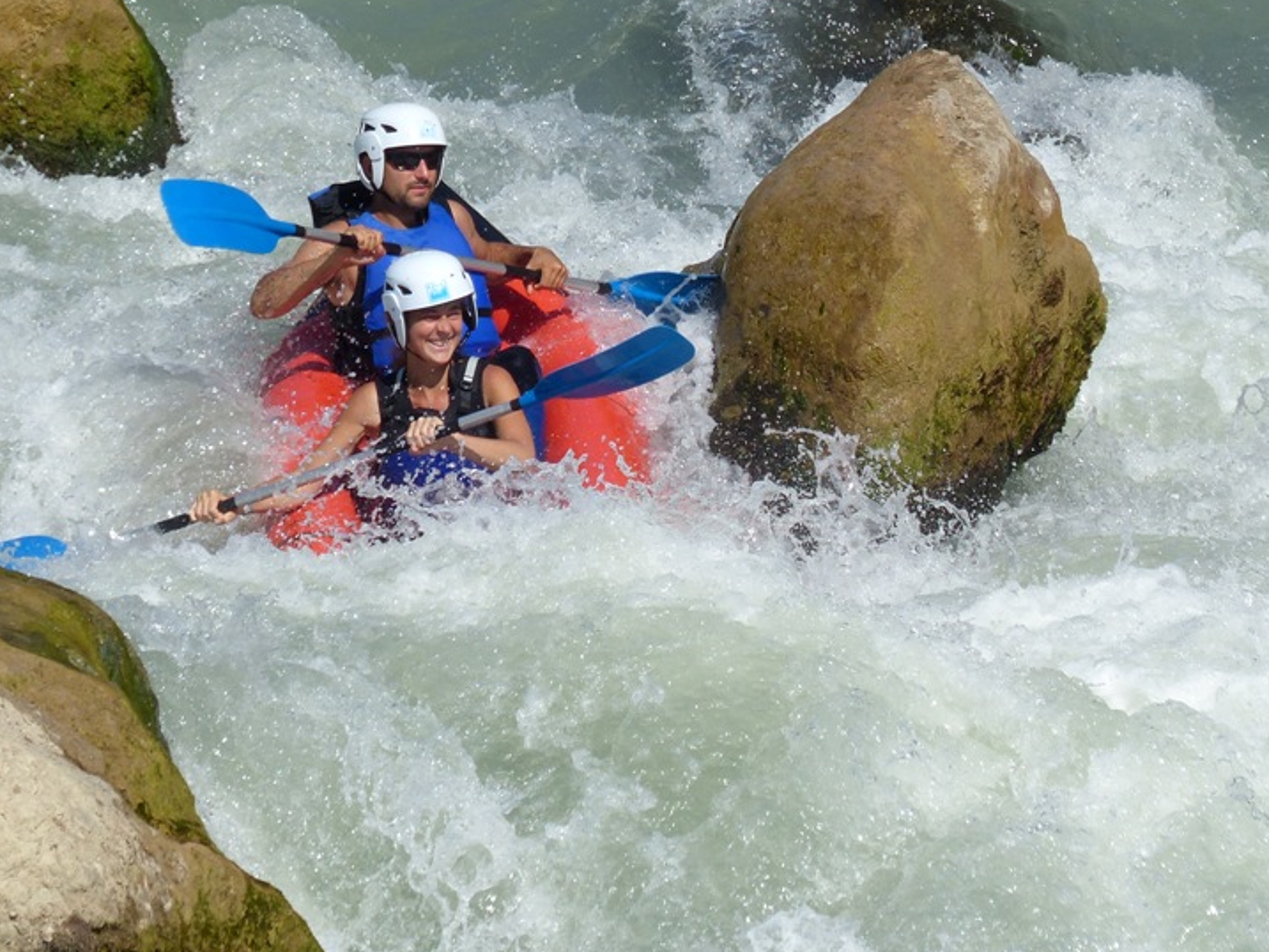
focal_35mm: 681
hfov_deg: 2.9
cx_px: 522
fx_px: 24969
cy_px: 426
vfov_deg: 2.2
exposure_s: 1/1600
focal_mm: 85.8
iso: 100
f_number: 4
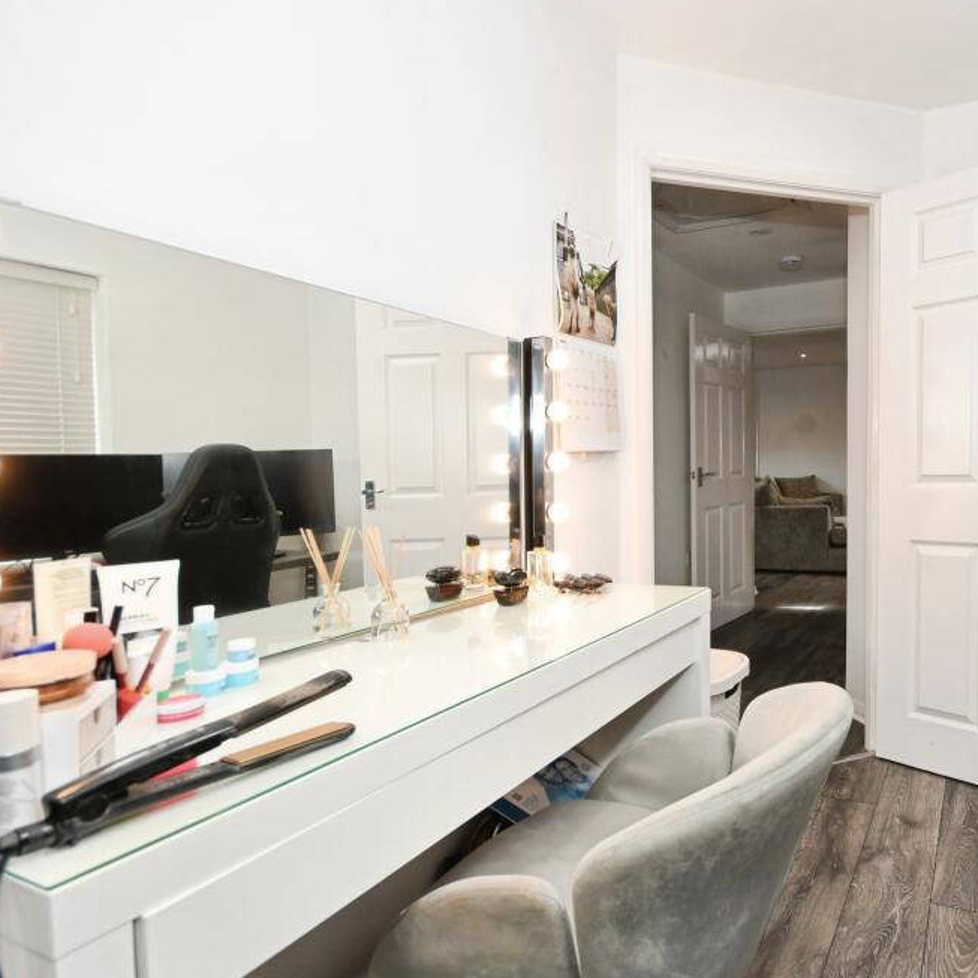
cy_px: 496
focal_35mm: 20
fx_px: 639
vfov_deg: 74.8
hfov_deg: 70.3
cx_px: 722
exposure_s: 1/60
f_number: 8
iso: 400
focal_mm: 10
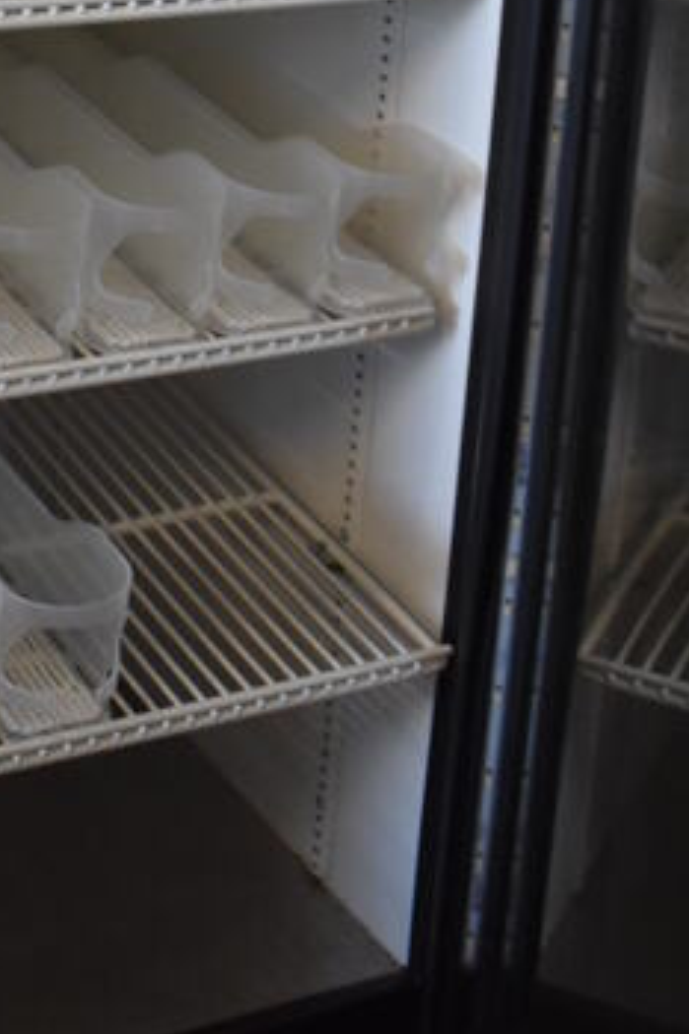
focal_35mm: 82
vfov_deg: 22.9
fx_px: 2365
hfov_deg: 16.2
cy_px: -164
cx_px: -12
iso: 1250
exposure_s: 1/125
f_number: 3.8
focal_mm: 21
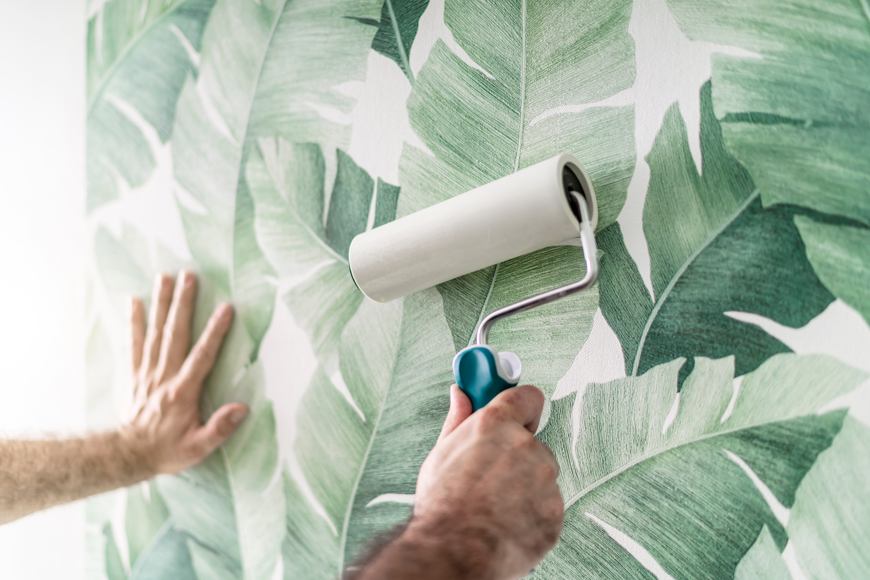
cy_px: 298
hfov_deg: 50.7
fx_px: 918
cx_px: 407
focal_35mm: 38
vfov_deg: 35.1
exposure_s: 1/200
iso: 100
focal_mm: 35
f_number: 1.4
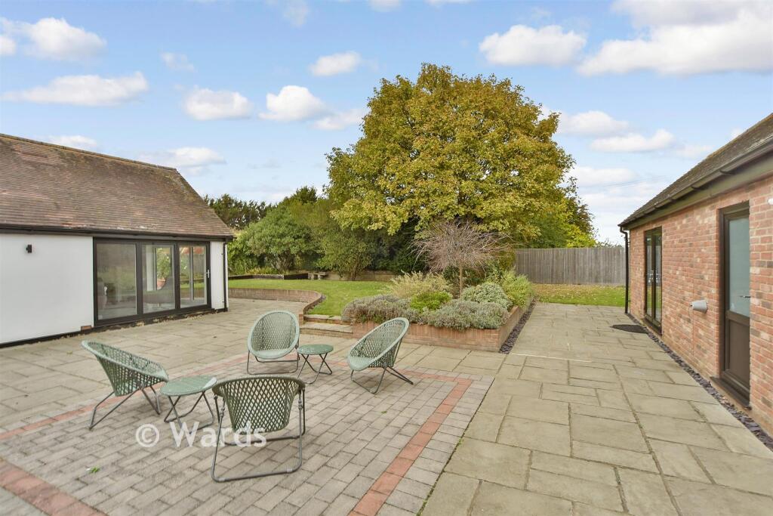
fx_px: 322
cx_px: 386
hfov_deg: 100.4
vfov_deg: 77.3
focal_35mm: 15
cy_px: 258
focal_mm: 10
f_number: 8
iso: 500
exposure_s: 1/250
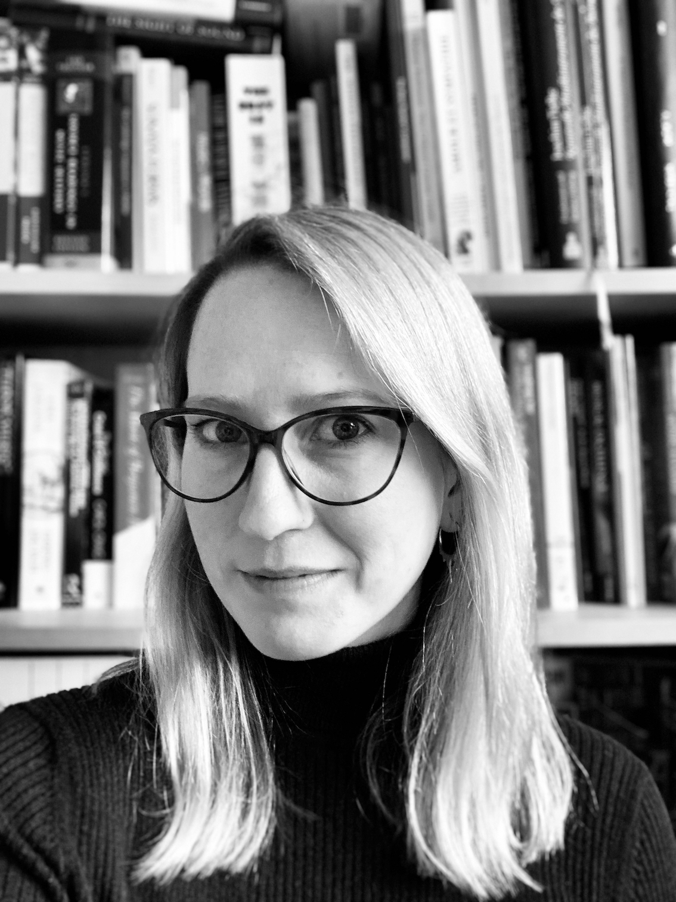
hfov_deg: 44.2
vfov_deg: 56.8
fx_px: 833
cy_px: 451
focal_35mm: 32
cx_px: 338
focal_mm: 2.87
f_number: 2.2
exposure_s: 1/60
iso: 200
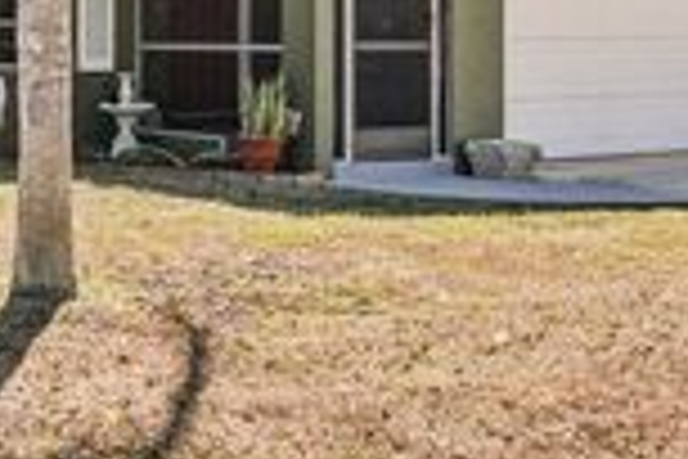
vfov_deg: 13.8
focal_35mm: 98
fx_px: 1873
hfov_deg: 20.3
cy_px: 25
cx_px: 31
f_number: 8
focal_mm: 30
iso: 400
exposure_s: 1/640
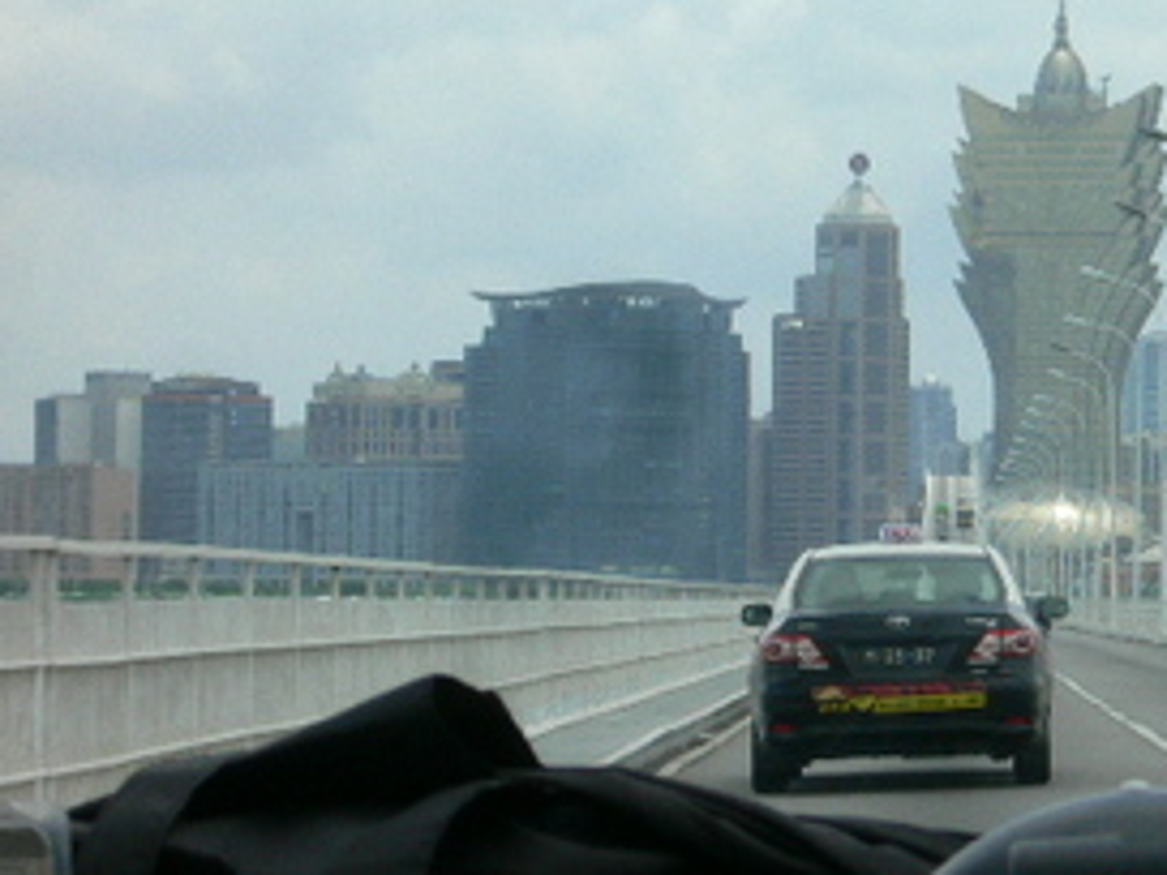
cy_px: 311
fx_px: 6507
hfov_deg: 10.2
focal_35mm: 193
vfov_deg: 7.7
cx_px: 970
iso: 80
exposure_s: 1/125
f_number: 10
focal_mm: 17.4
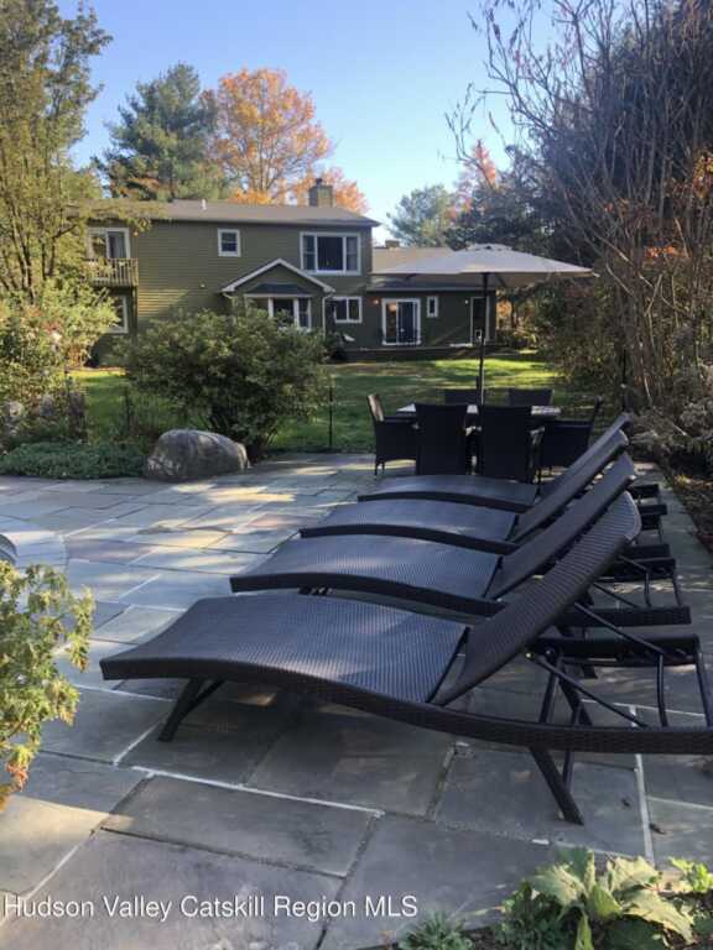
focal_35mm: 28
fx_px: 769
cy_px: 475
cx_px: 356
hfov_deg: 49.7
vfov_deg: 63.4
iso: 20
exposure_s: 1/131
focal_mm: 3.99
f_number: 1.8
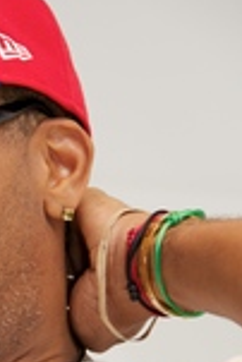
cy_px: 340
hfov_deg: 3.1
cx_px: -53
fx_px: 4517
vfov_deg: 4.6
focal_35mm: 449
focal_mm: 170
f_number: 5.6
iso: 500
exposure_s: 1/60
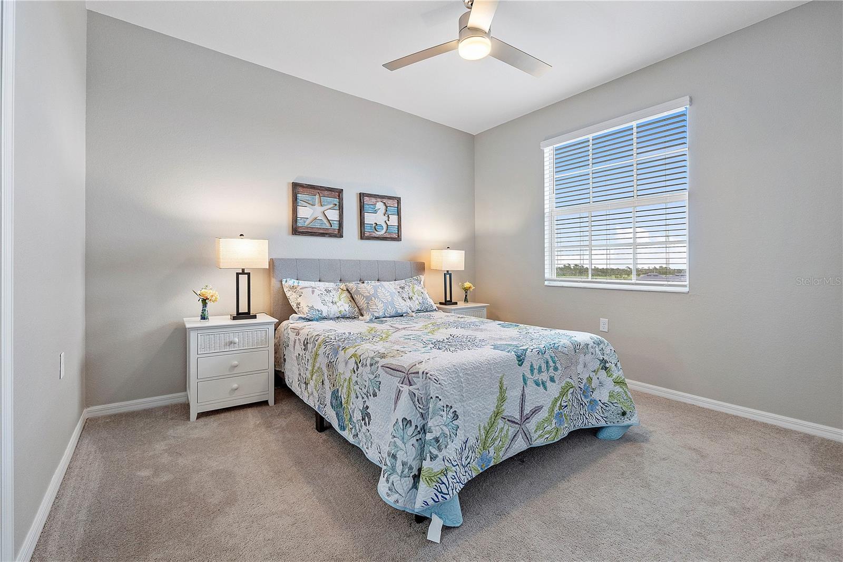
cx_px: 422
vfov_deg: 74.6
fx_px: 369
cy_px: 281
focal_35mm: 16
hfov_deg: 97.6
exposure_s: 1/30
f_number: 4
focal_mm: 10.5
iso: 640
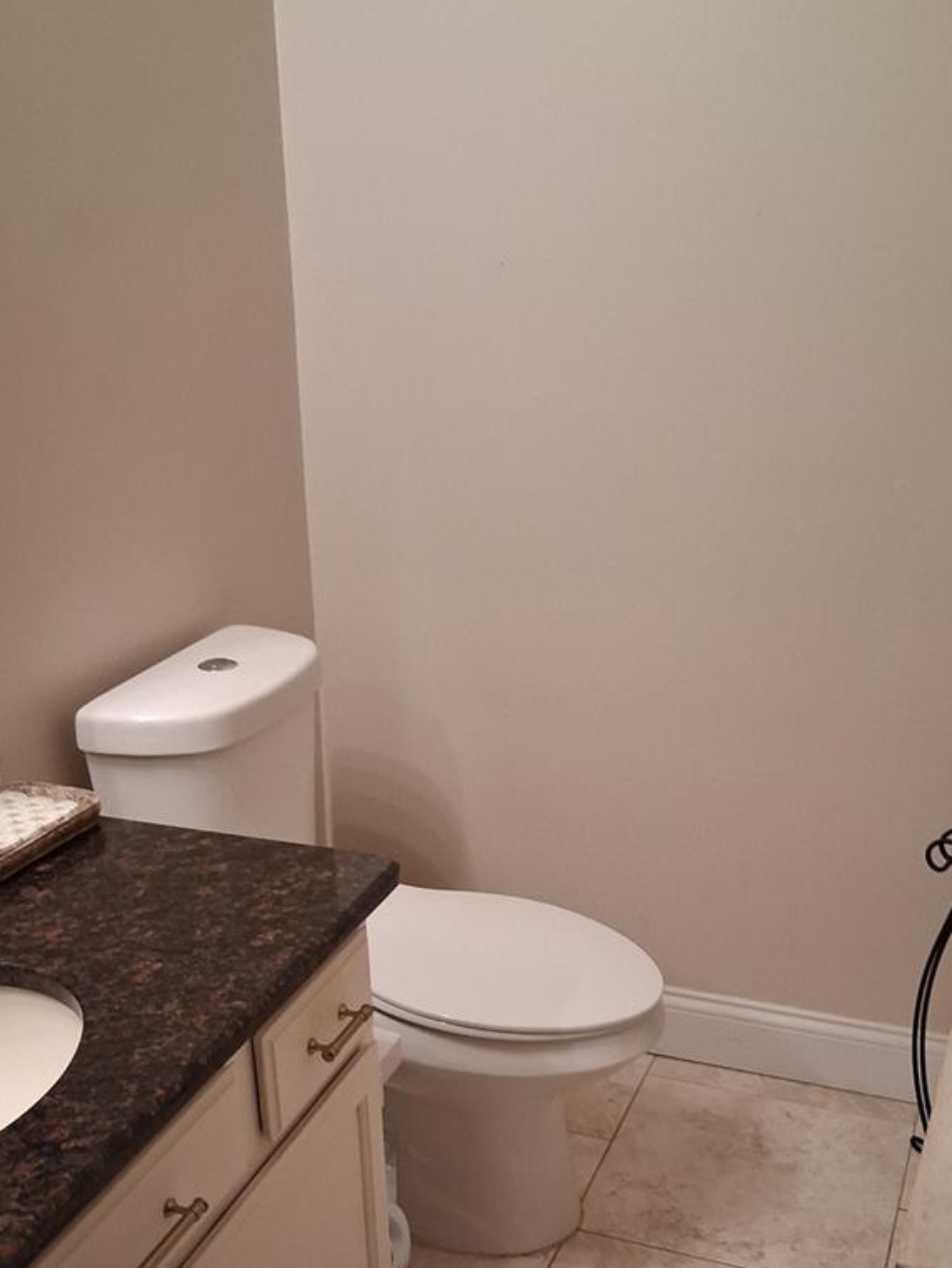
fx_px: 1503
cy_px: 878
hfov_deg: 35.1
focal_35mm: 41
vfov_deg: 44.9
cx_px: 435
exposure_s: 1/60
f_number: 1.8
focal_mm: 3.98
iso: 320
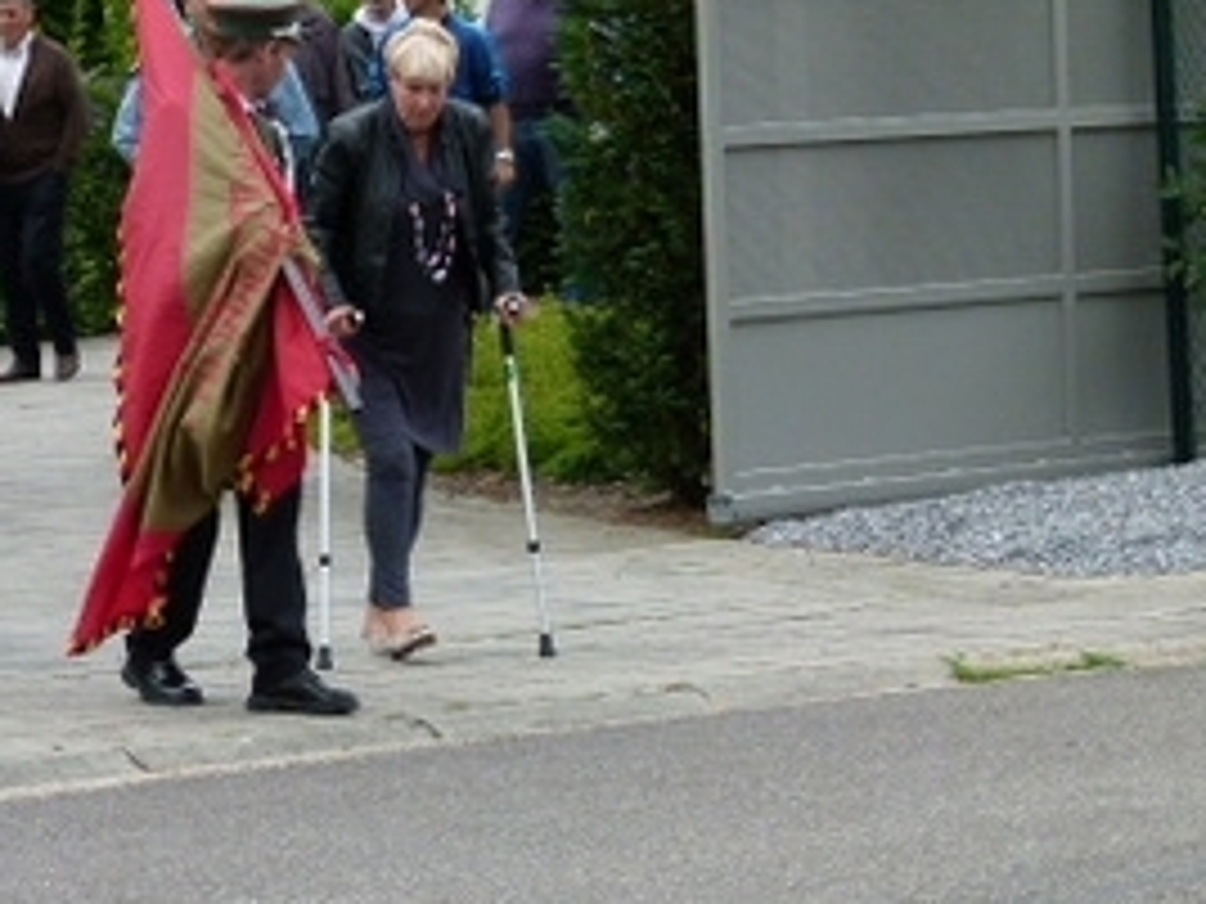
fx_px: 7734
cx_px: 189
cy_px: 414
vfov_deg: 6.7
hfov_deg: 8.9
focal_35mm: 222
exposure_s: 1/250
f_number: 4
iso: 100
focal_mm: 17.8
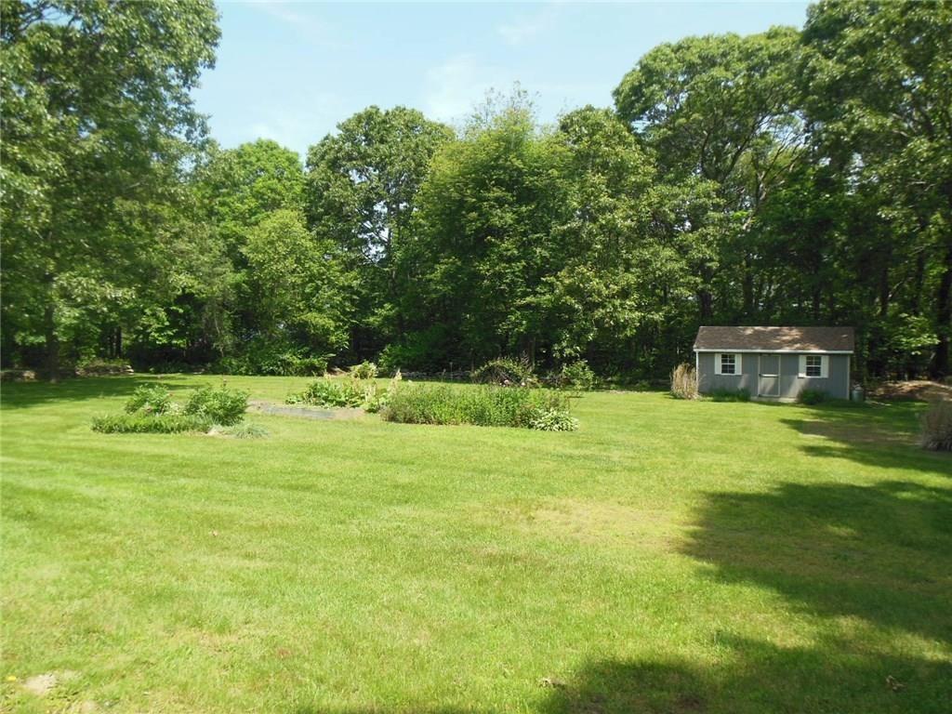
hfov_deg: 69.4
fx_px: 688
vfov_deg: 54.9
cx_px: 476
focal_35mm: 25
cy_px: 357
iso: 125
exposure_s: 1/640
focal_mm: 4.5
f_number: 3.2
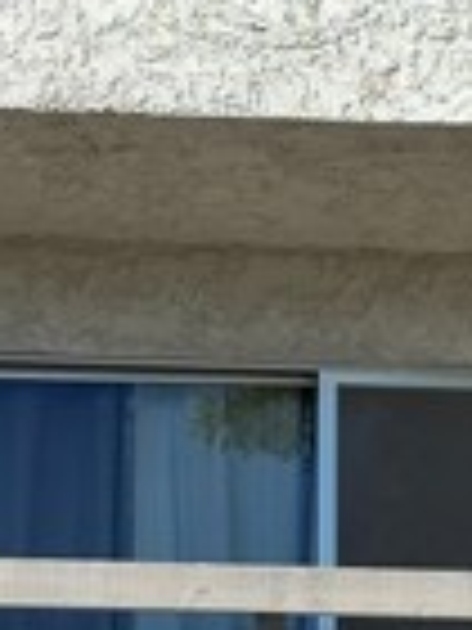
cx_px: 355
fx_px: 3982
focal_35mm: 219
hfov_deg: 6.8
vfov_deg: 9.0
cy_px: 634
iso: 64
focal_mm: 6.86
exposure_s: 1/3155
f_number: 1.78
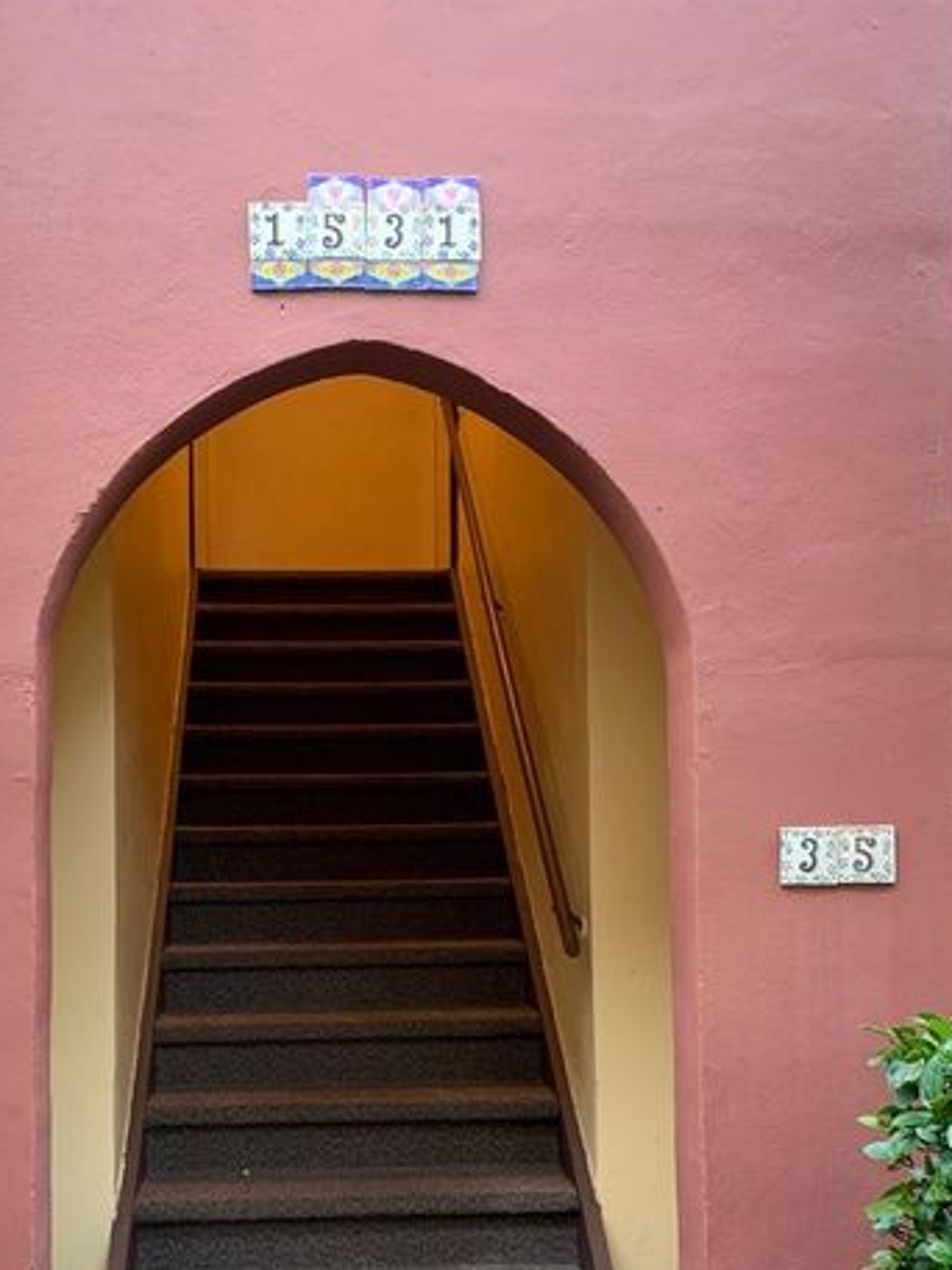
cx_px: 370
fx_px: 1393
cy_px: 806
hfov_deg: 37.5
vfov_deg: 48.4
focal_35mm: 38
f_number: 1.8
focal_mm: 4.25
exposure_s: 1/60
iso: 160
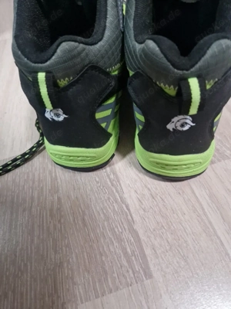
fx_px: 205
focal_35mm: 23
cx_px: 116
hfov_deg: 58.9
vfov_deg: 73.9
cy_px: 154
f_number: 1.8
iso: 640
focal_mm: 5.4
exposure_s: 1/33
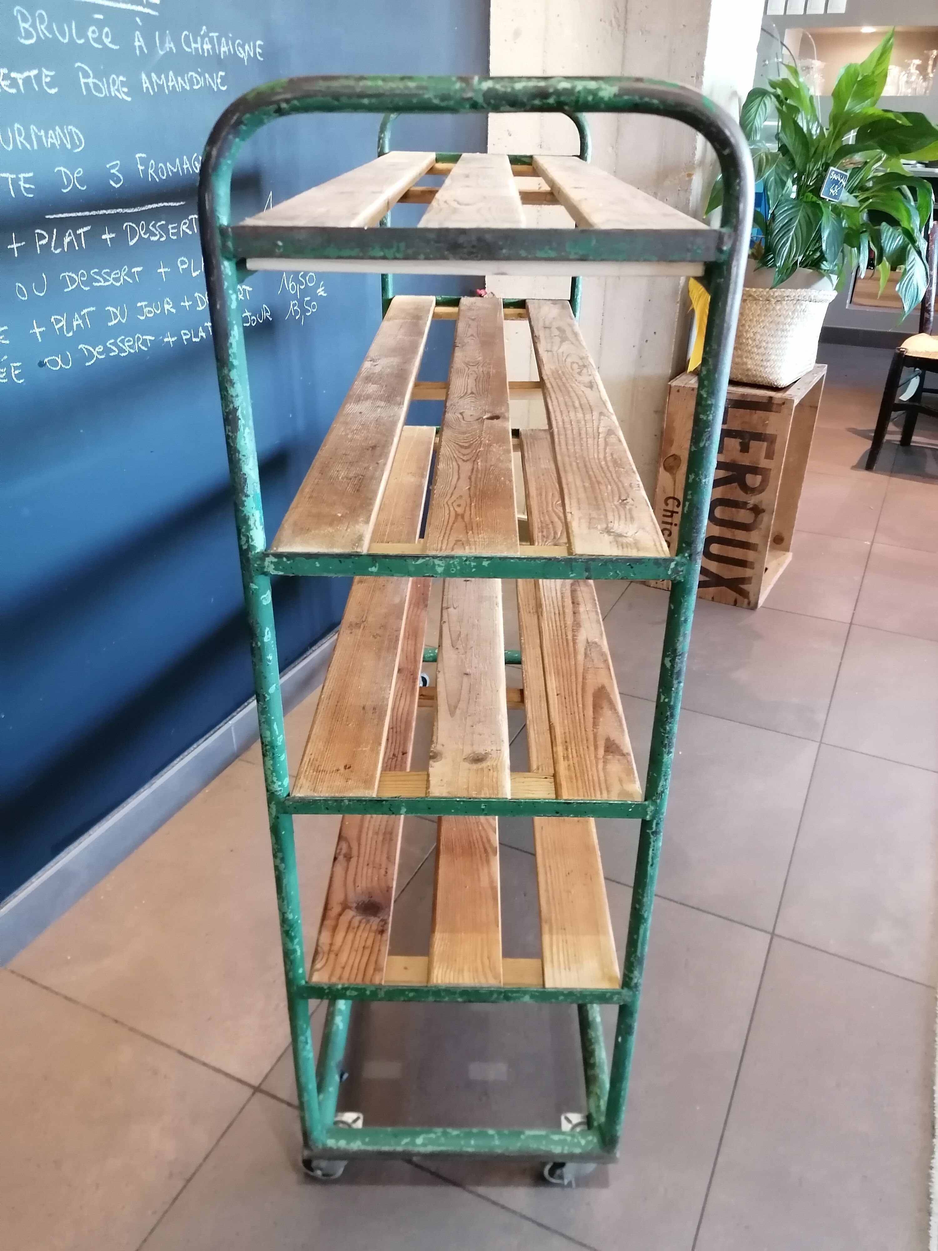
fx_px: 976
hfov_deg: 51.4
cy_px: 626
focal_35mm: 27
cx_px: 469
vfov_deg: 65.3
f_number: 1.8
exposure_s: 1/20
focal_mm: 4.75
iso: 500
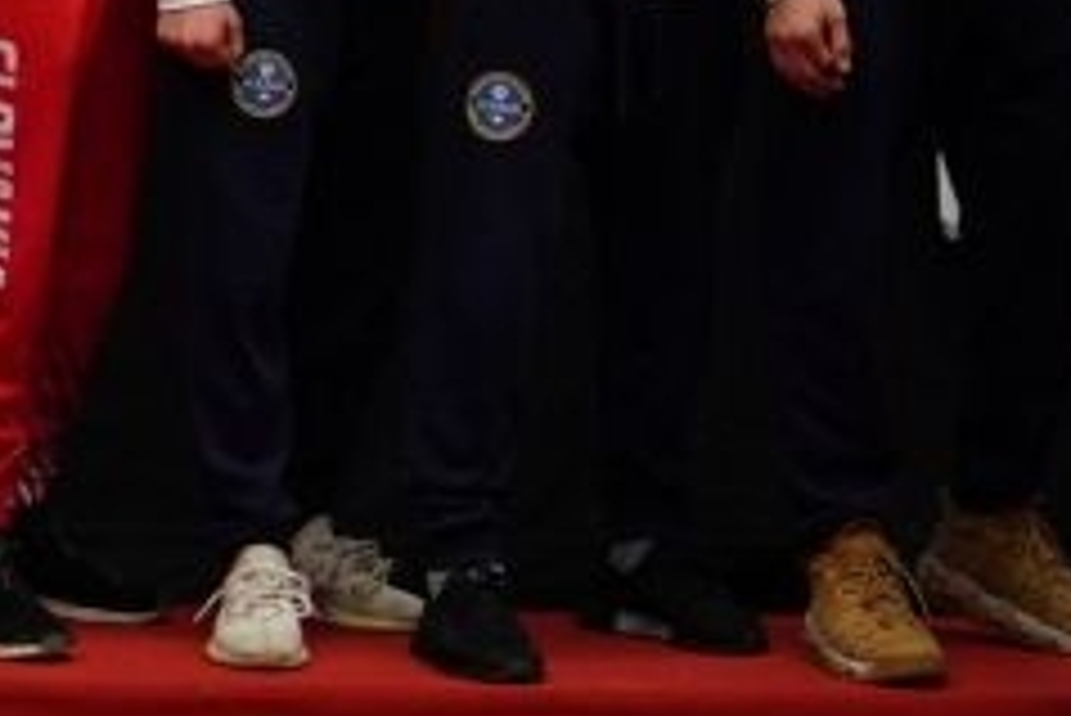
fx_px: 6757
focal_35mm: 227
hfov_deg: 8.7
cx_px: -868
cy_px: -739
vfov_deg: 5.9
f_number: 2.8
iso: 500
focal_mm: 30
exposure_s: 1/250
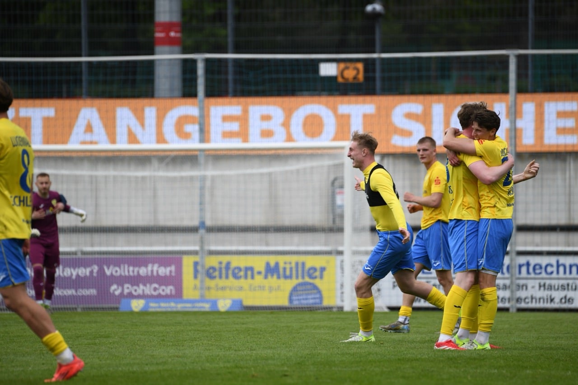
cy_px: 192
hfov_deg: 5.2
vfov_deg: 3.4
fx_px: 6421
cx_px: 289
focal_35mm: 400
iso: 1250
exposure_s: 1/1600
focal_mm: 400
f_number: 7.1
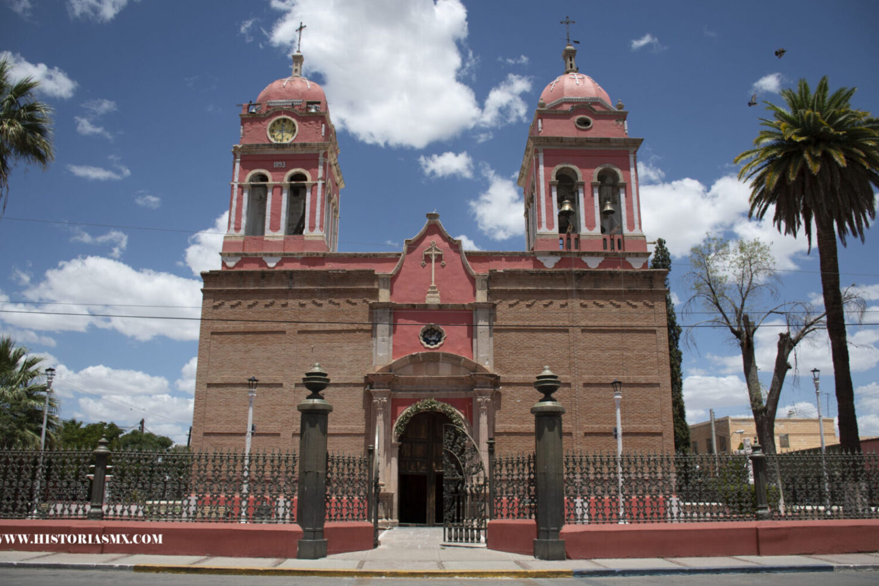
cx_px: 448
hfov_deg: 65.5
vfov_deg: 46.4
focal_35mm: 28
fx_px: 684
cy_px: 303
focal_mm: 18
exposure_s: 1/1600
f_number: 4.5
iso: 100
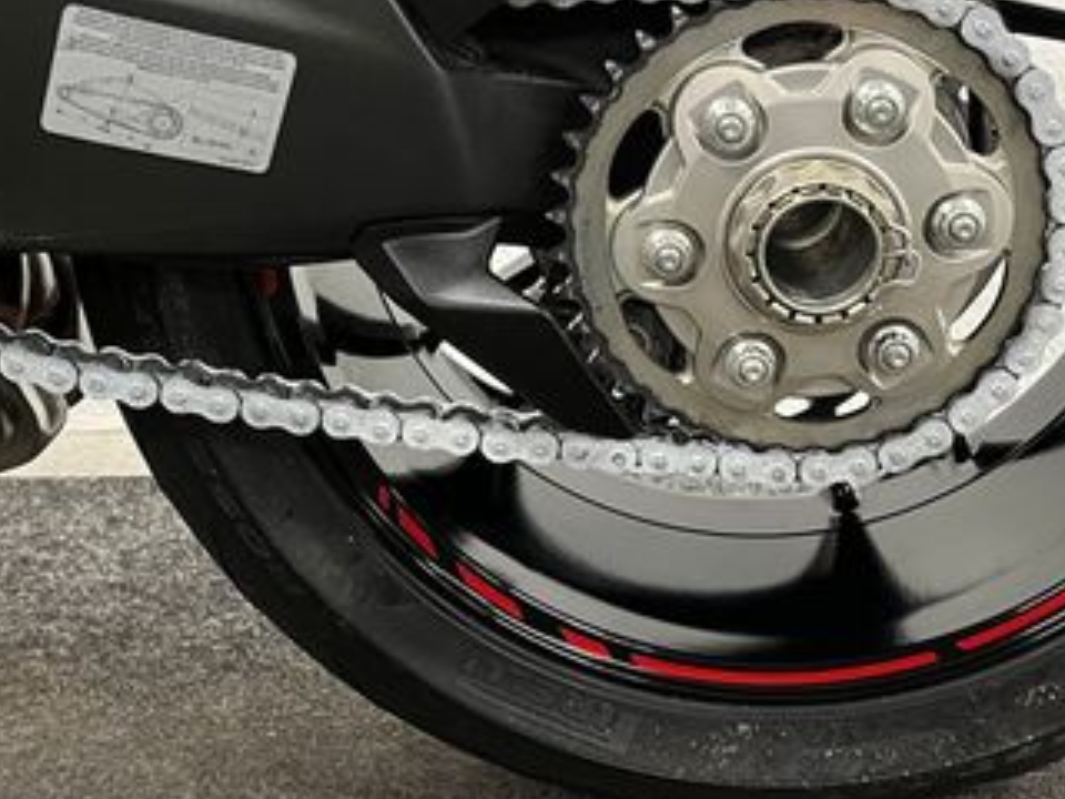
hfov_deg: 36.8
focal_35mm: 52
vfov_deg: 27.7
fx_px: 1600
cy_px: 203
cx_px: 562
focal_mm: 5.1
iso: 400
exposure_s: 1/33
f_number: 1.6
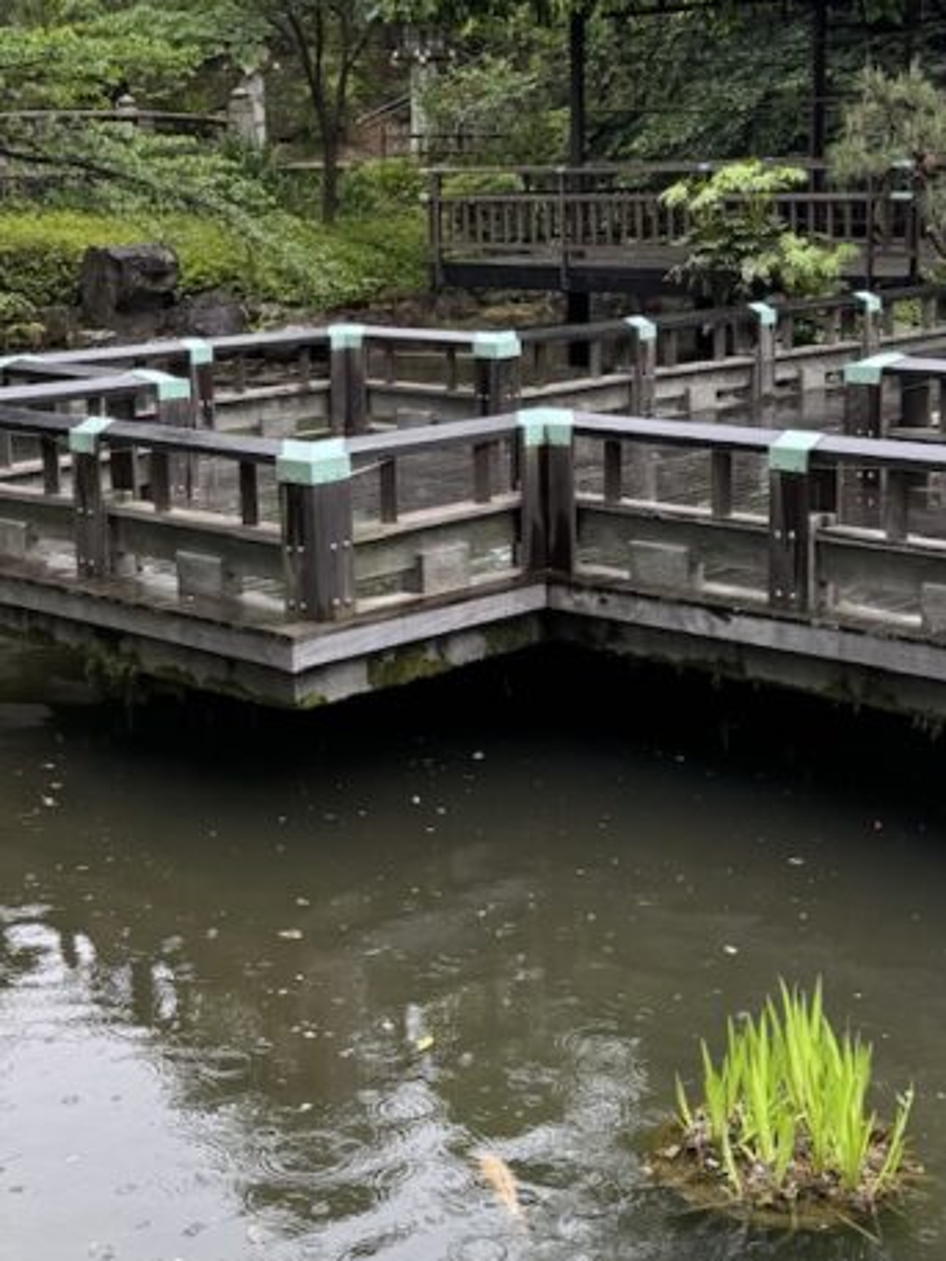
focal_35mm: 56
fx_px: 2040
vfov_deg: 34.1
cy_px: 435
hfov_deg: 26.1
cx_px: 397
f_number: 1.78
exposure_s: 1/225
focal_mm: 6.76
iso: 64
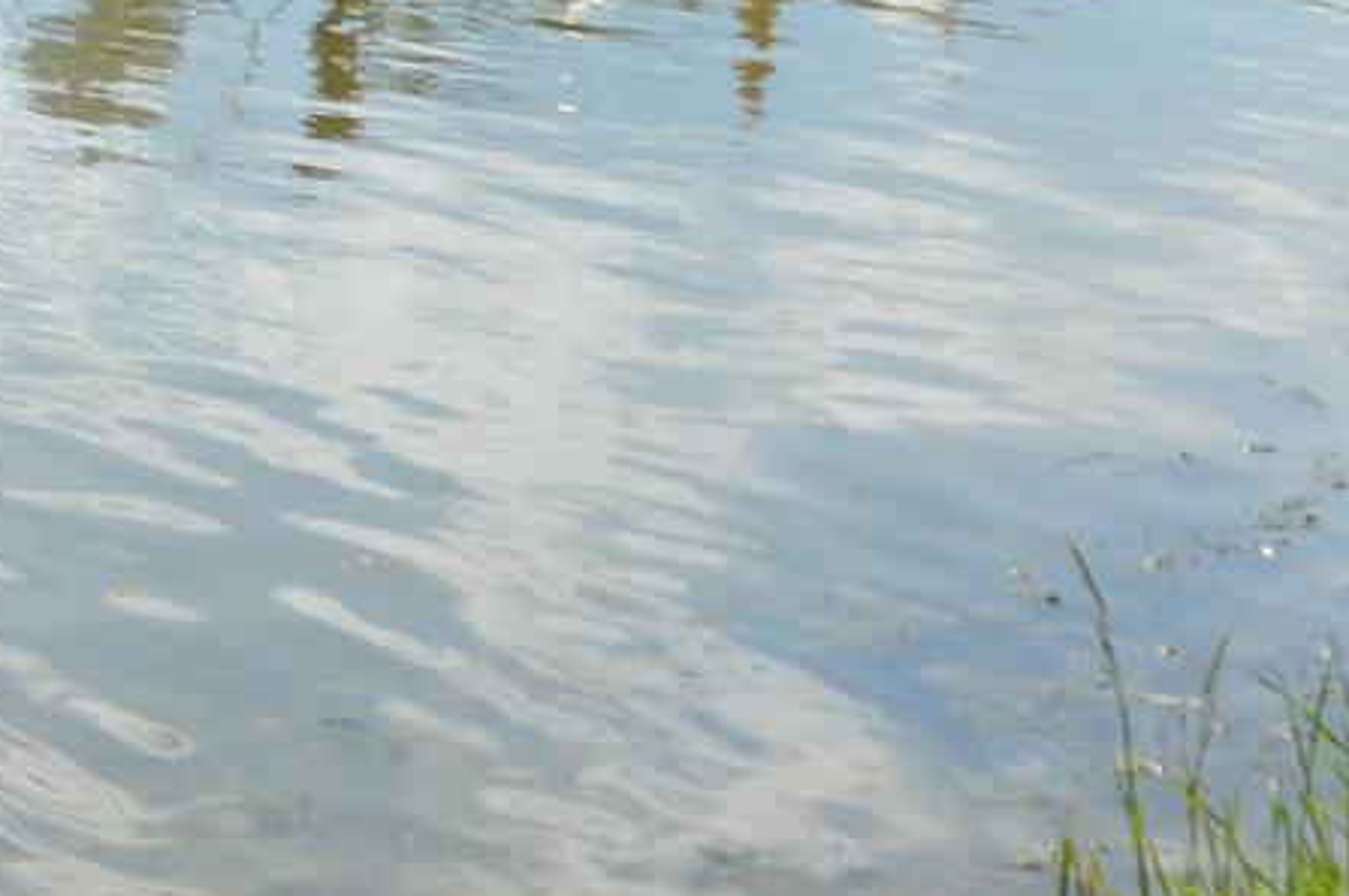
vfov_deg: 12.4
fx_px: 3855
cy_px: -570
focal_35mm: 103
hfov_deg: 17.9
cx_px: -625
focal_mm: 10
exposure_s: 1/320
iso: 100
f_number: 8
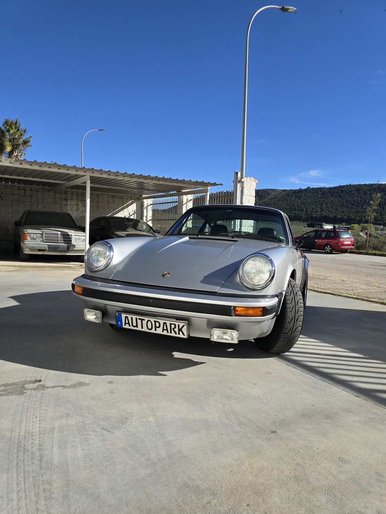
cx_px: 198
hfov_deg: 56.8
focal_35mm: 24
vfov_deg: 71.6
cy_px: 257
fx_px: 357
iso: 12
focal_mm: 6.3
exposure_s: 1/897
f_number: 1.7
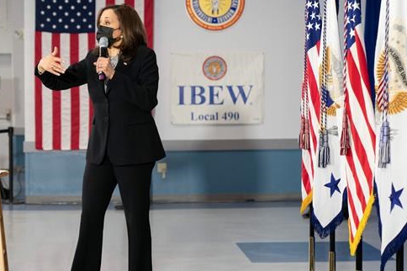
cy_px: 149
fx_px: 1062
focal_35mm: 94
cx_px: 155
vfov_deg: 14.5
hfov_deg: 21.7
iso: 2500
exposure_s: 1/400
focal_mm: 70
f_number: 3.5
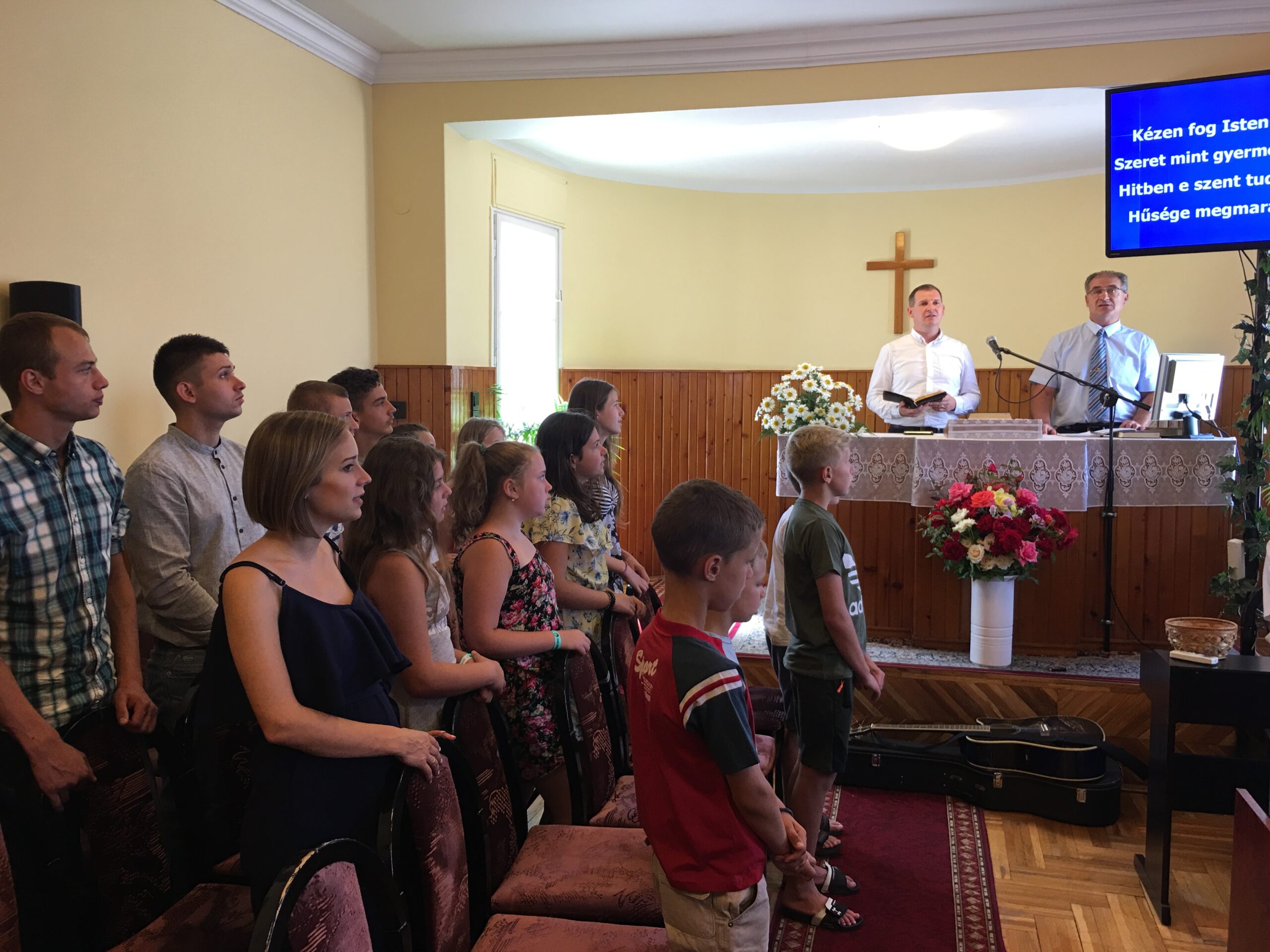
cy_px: 476
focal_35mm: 29
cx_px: 635
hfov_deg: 61.7
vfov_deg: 48.2
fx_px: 1064
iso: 40
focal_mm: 4.15
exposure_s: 1/17
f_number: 2.2
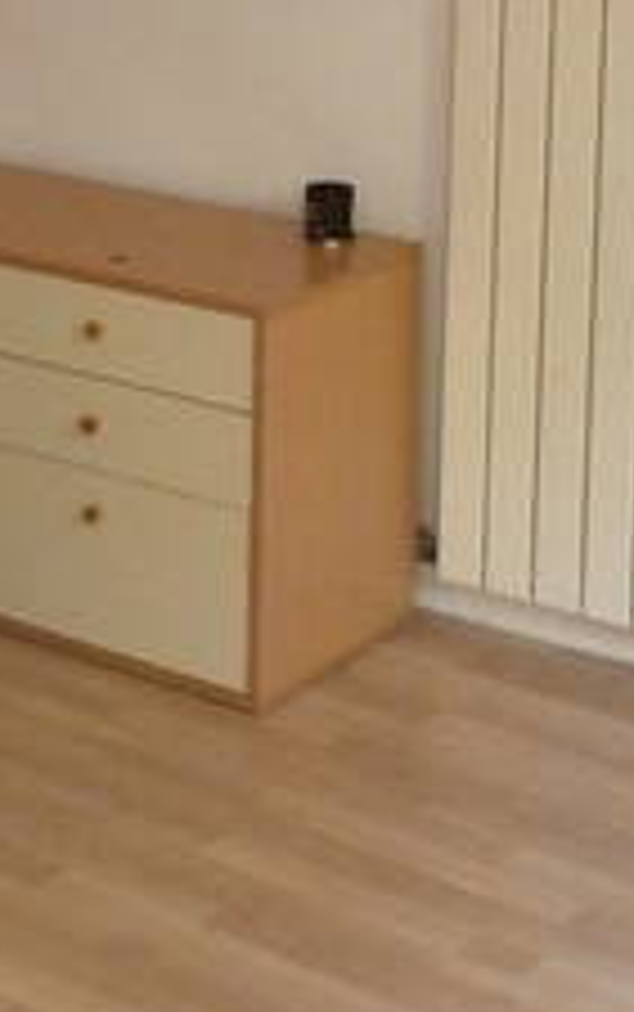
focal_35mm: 93
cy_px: -148
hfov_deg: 13.9
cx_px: 13
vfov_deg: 21.0
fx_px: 2566
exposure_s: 1/15
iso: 500
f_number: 3.3
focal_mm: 4.1
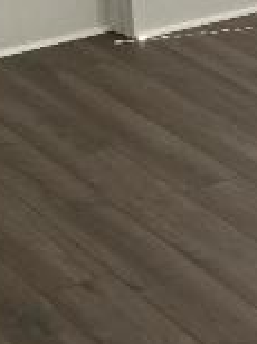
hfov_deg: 11.0
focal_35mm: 130
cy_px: -268
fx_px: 1290
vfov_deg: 13.6
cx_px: -103
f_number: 1.8
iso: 64
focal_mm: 4.25
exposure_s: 1/120
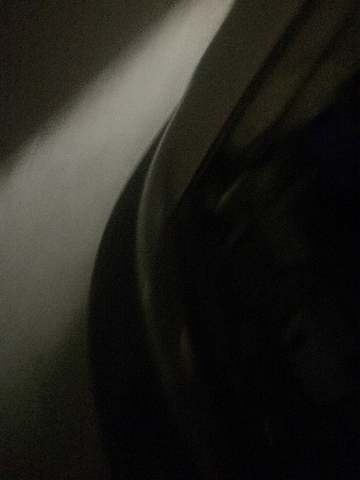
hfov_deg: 48.2
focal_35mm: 29
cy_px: 240
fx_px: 402
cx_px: 180
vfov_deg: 61.7
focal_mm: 4.15
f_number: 2.2
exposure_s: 1/15
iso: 2000
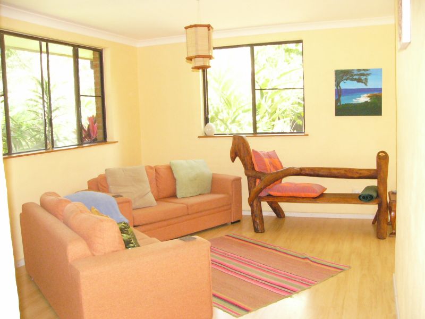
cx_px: 212
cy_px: 160
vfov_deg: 39.7
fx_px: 442
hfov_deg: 51.4
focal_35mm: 36
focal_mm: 6
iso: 400
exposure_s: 1/100
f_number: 2.8
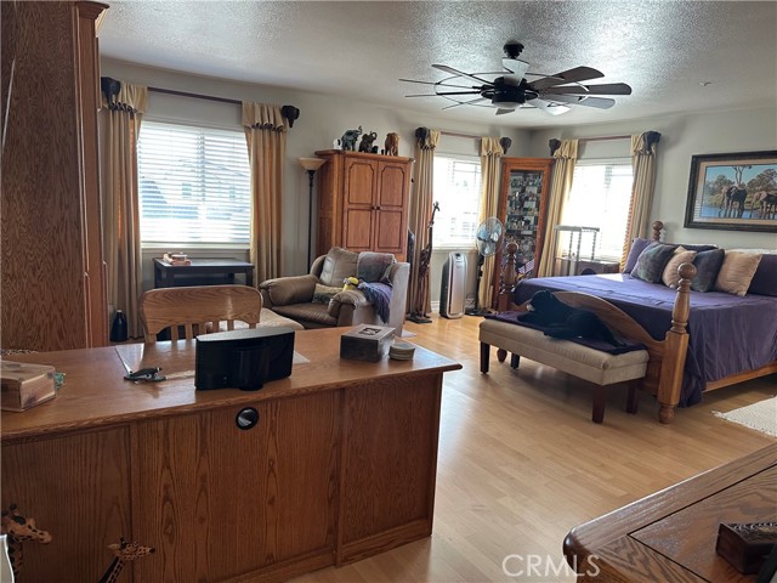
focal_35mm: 24
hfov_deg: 71.6
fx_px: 539
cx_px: 388
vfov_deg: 56.8
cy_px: 292
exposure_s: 1/120
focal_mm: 6.86
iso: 160
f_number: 1.78
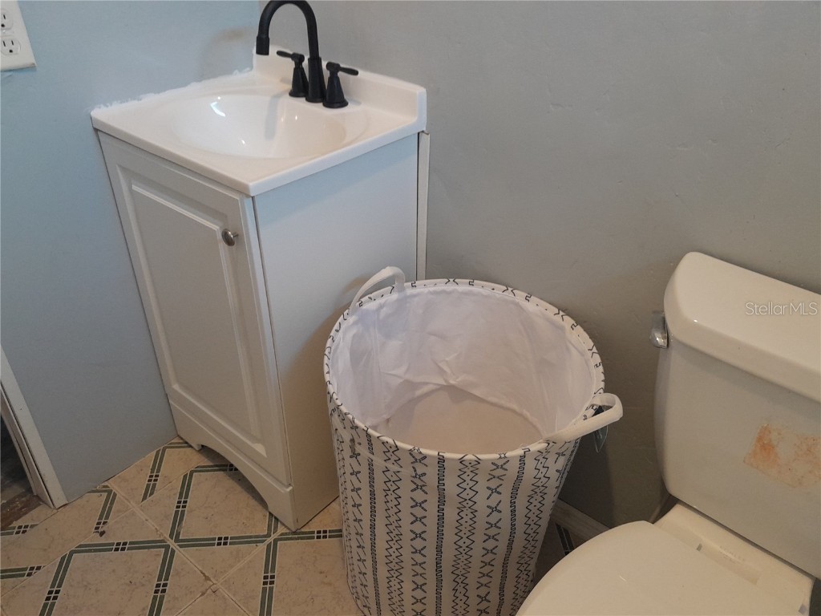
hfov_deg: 65.3
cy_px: 308
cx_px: 410
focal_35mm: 27
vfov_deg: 51.4
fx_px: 640
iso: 250
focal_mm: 4
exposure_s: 1/50
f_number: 1.8
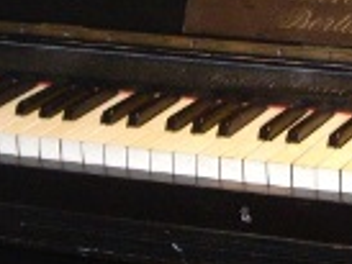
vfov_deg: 8.6
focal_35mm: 172
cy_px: -53
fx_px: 1751
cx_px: 326
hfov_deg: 11.4
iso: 400
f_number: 2.8
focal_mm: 7.9
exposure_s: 1/40
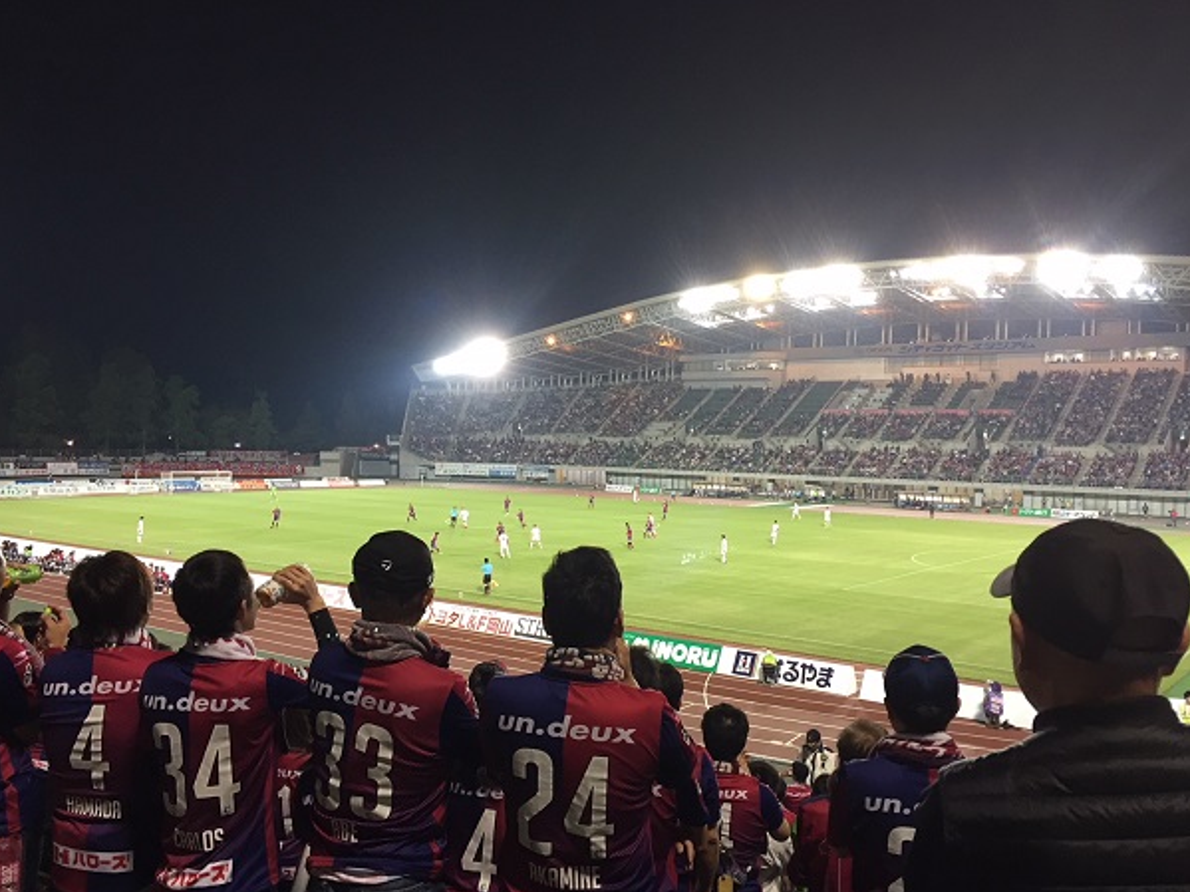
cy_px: 461
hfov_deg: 58.4
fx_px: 1065
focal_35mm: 31
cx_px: 596
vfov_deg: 45.4
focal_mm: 4.15
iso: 40
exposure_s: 1/30
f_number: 2.2
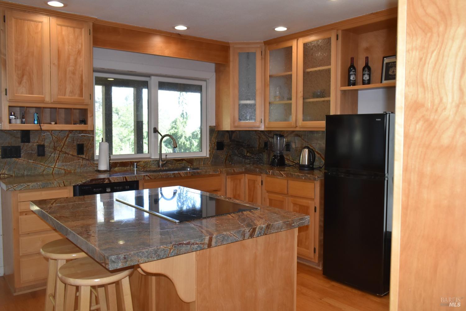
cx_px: 233
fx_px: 388
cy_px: 156
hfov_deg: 61.9
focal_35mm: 30
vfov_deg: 43.6
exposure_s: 1/125
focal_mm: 20
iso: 800
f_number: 5.6
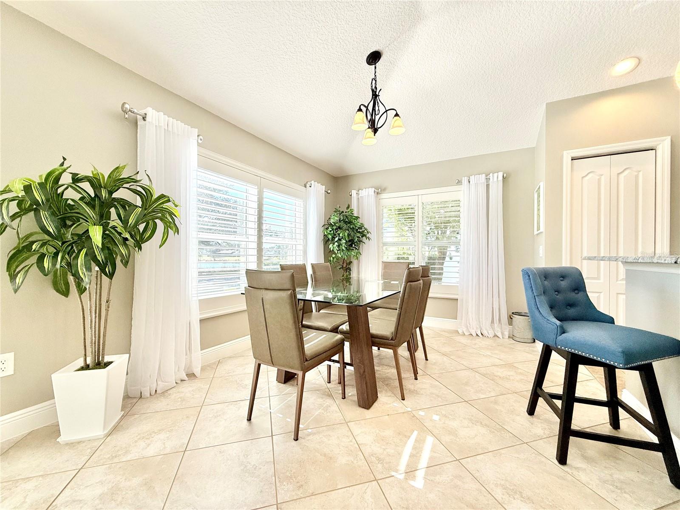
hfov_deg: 102.1
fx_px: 275
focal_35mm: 14
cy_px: 255
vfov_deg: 85.7
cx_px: 340
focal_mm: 2.22
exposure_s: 1/144
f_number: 2.2
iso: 64
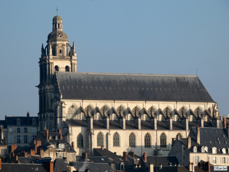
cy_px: 86
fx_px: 1561
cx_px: 114
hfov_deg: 8.4
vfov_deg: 6.3
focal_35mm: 236
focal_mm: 42.3
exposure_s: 1/320
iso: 80
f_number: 5.5
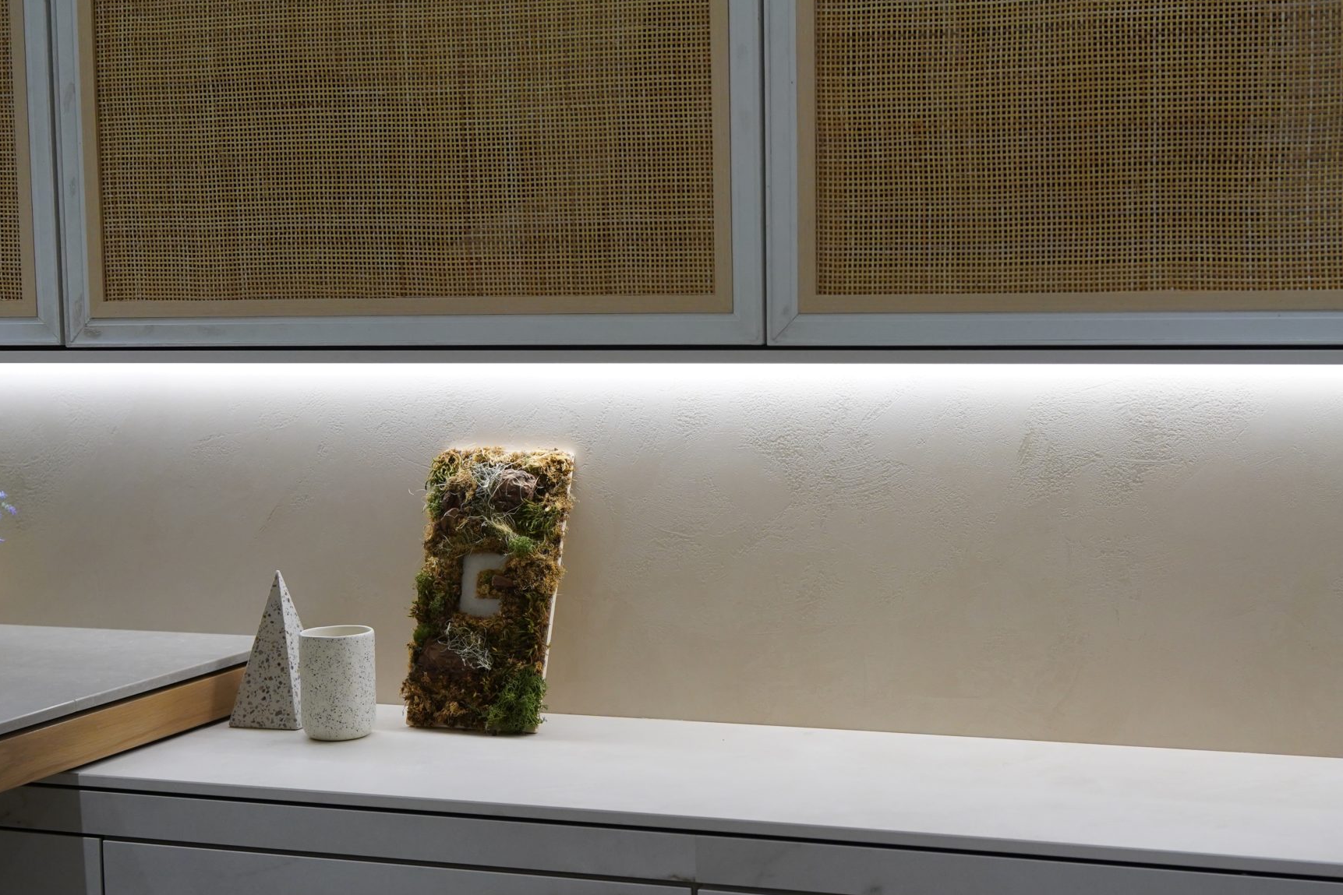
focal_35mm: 52
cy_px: 494
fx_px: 1940
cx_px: 820
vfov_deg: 26.0
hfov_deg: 38.0
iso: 1600
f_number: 5
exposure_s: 1/200
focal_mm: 35
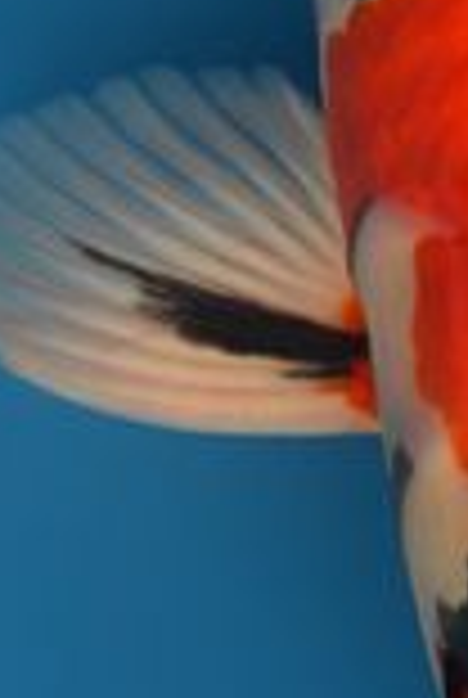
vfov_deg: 6.3
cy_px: -376
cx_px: 909
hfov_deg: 4.2
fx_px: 6289
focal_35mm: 324
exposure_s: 1/60
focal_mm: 48
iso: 450
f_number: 4
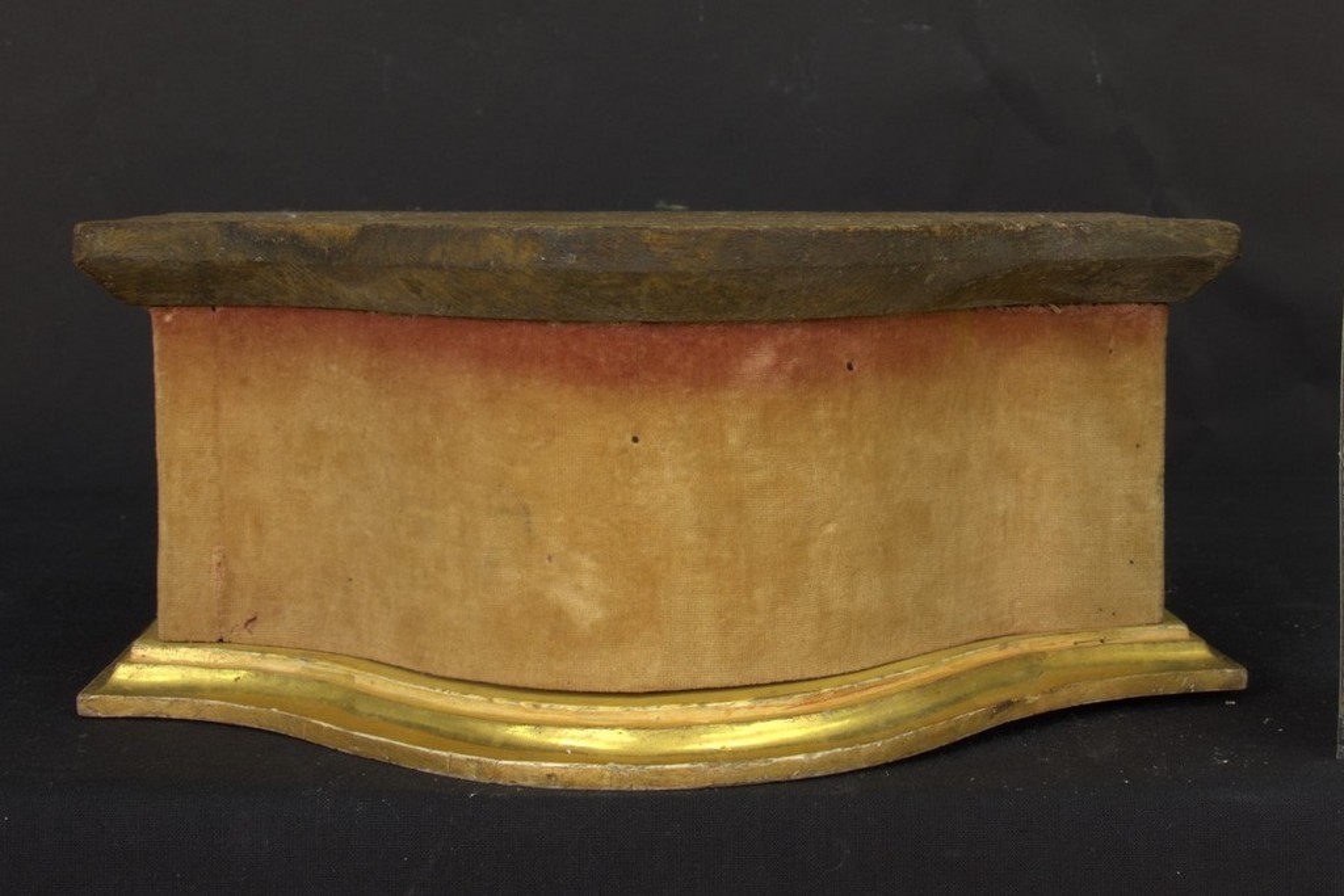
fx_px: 1344
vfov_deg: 36.9
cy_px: 448
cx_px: 672
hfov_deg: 53.1
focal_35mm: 36
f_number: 9
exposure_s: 1/2
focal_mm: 24
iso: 100
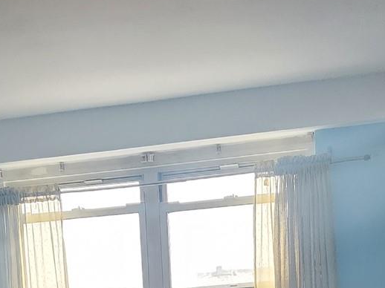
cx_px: 126
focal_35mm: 91
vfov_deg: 13.9
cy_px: 560
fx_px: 1012
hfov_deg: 21.5
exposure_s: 1/120
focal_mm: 6.4
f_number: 1.8
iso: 800
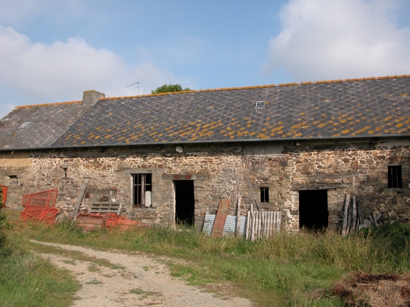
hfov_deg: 52.6
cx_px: 205
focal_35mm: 35
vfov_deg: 40.7
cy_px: 154
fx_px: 415
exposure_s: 1/310
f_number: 7.1
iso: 100
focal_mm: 8.9
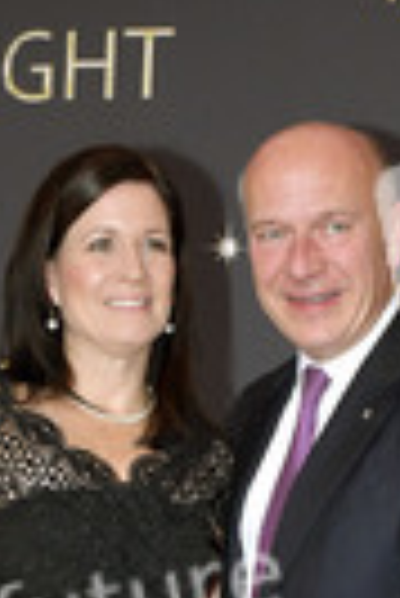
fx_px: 1795
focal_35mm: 108
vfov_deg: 17.1
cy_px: 886
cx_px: 198
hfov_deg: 12.7
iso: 1250
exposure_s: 1/250
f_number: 6.3
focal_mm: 36
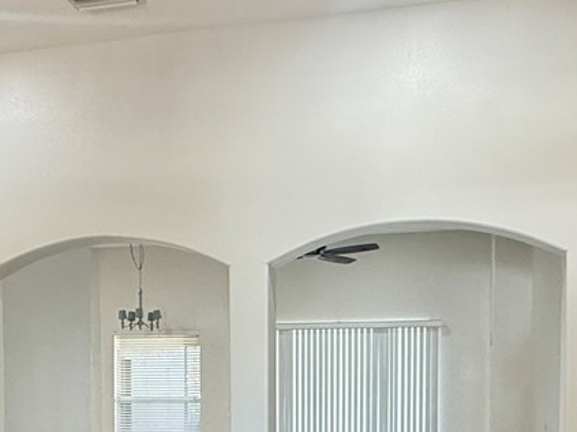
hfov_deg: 36.0
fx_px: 883
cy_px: 428
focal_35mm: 53
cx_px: 226
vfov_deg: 26.1
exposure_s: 1/60
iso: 250
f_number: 2.2
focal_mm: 2.22
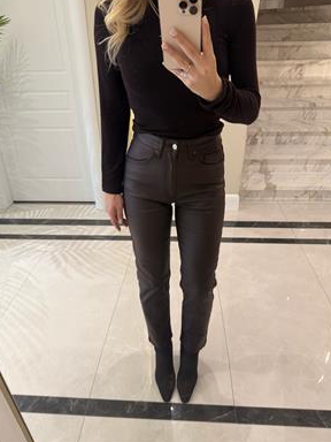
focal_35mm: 25
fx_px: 319
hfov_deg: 54.9
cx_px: 166
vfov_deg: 69.4
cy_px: 218
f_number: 1.78
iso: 160
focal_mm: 6.76
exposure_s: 1/50
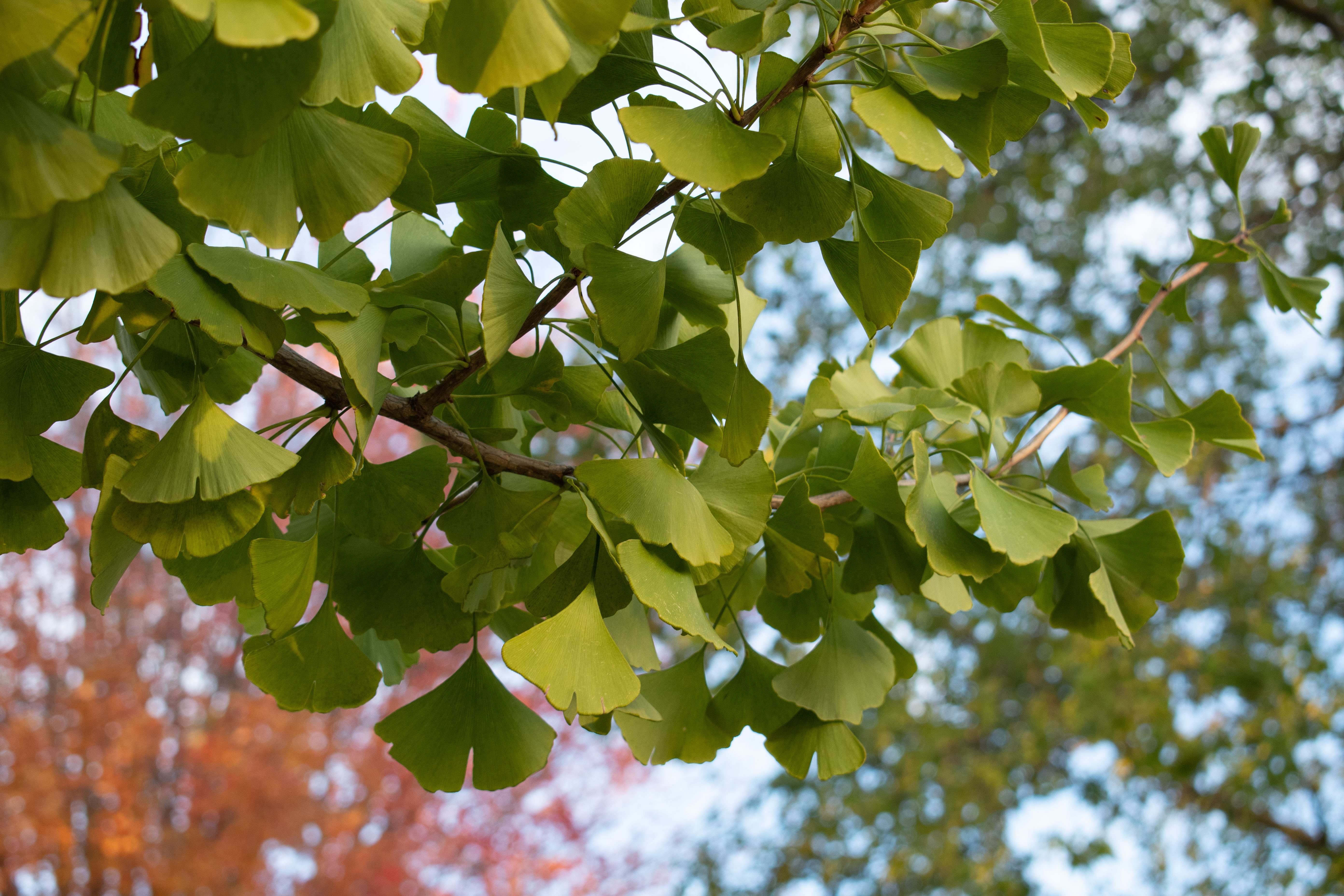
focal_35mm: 72
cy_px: 448
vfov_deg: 18.9
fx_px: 2688
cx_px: 672
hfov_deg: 28.1
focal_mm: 48
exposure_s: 1/80
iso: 400
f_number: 5.6
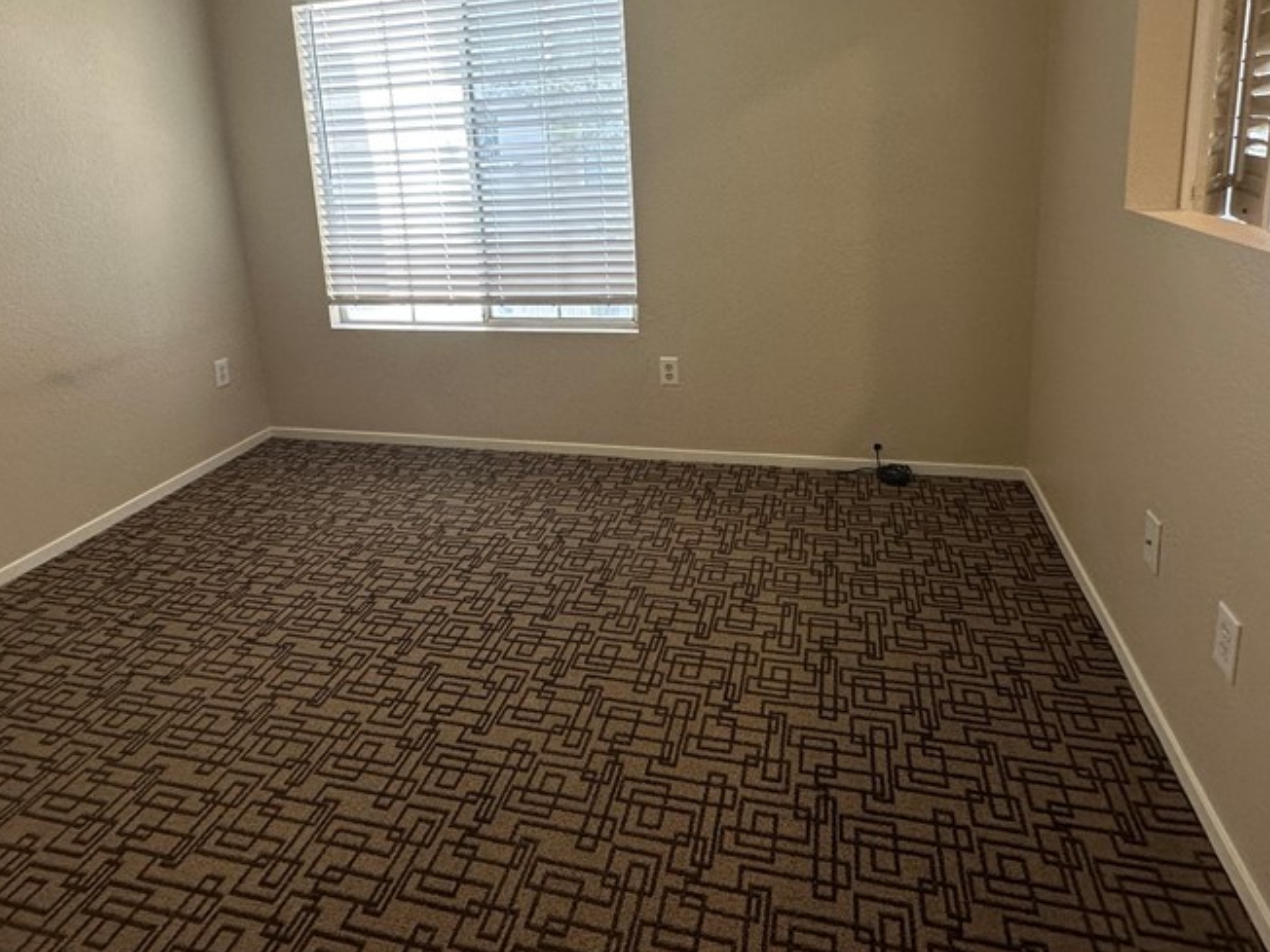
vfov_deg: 59.3
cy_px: 300
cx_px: 614
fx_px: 807
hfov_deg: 76.4
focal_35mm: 22
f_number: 2.2
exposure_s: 1/120
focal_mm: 2.22
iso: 160
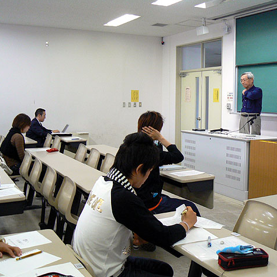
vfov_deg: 39.2
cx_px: 176
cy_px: 138
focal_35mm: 43
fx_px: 389
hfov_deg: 38.9
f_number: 2.8
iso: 200
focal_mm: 6
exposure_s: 1/50
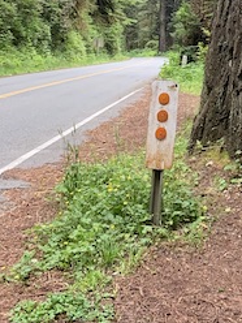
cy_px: -32
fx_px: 652
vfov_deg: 25.7
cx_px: 315
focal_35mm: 70
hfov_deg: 19.4
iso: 80
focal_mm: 4.25
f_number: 1.8
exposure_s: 1/121
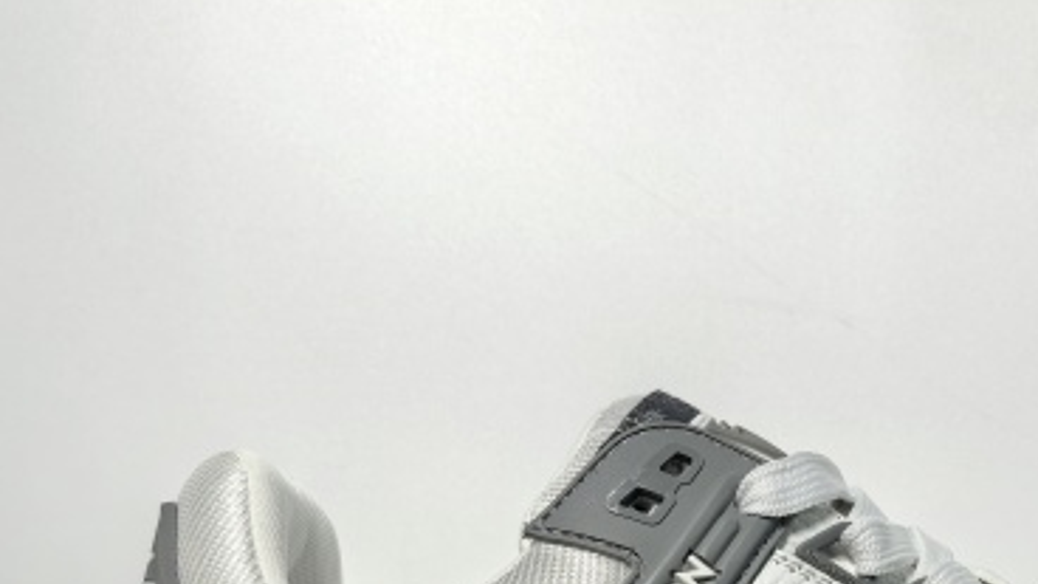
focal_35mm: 64
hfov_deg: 31.9
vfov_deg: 17.5
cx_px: 835
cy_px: 793
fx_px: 1762
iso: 50
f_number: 2
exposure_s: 1/420
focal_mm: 6.98
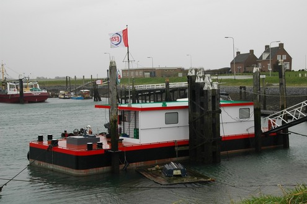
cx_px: 154
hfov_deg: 33.5
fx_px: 511
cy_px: 102
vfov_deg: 22.5
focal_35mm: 60
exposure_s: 1/60
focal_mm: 40
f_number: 8
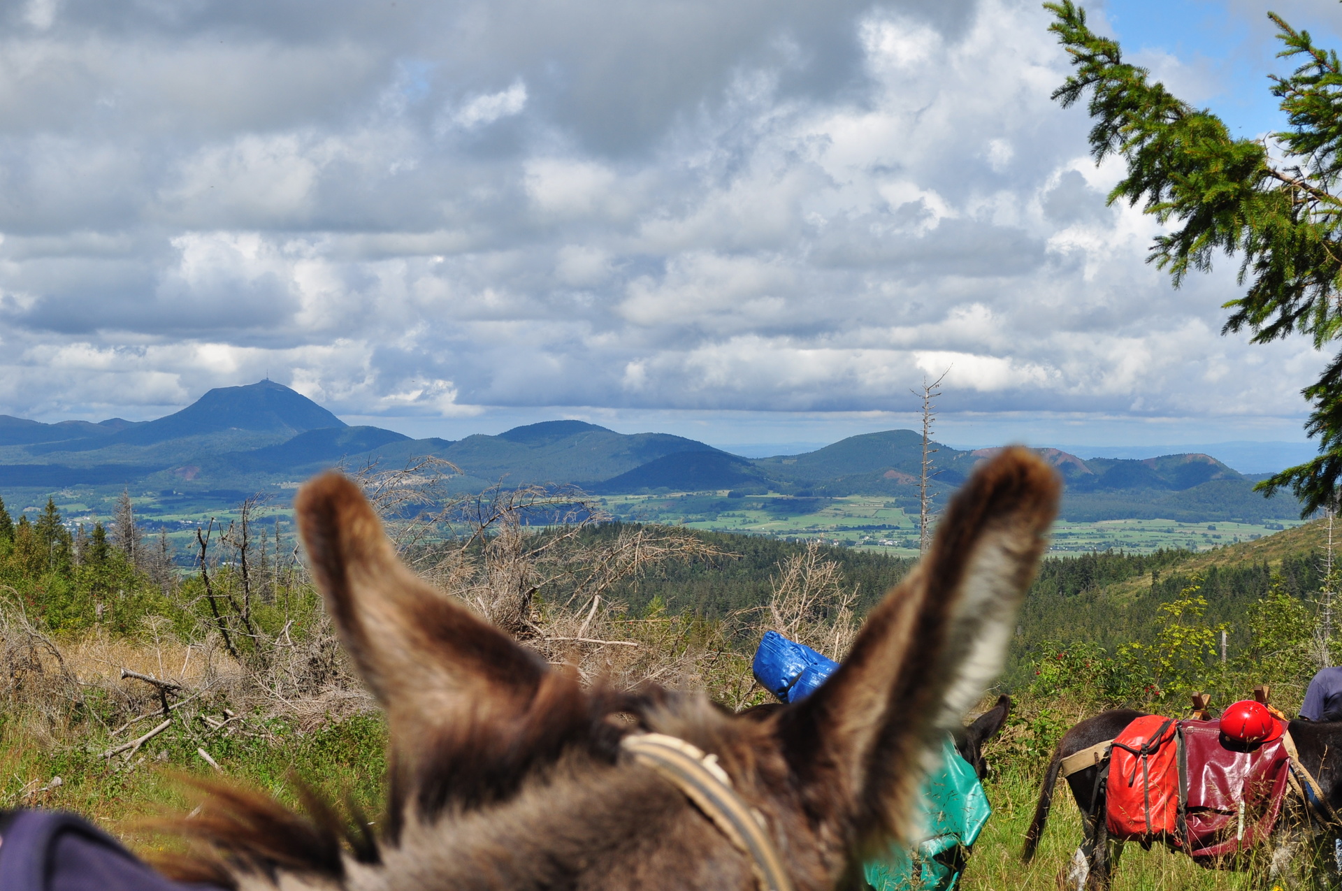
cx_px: 671
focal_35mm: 82
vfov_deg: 16.5
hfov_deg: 24.6
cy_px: 446
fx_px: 3071
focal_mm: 55
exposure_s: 1/400
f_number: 11
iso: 200
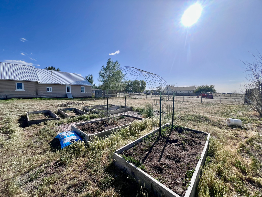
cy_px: 98
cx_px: 131
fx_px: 98
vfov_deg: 89.9
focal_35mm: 13
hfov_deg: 106.2
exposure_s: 1/2320
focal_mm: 1.57
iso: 32
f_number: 1.8
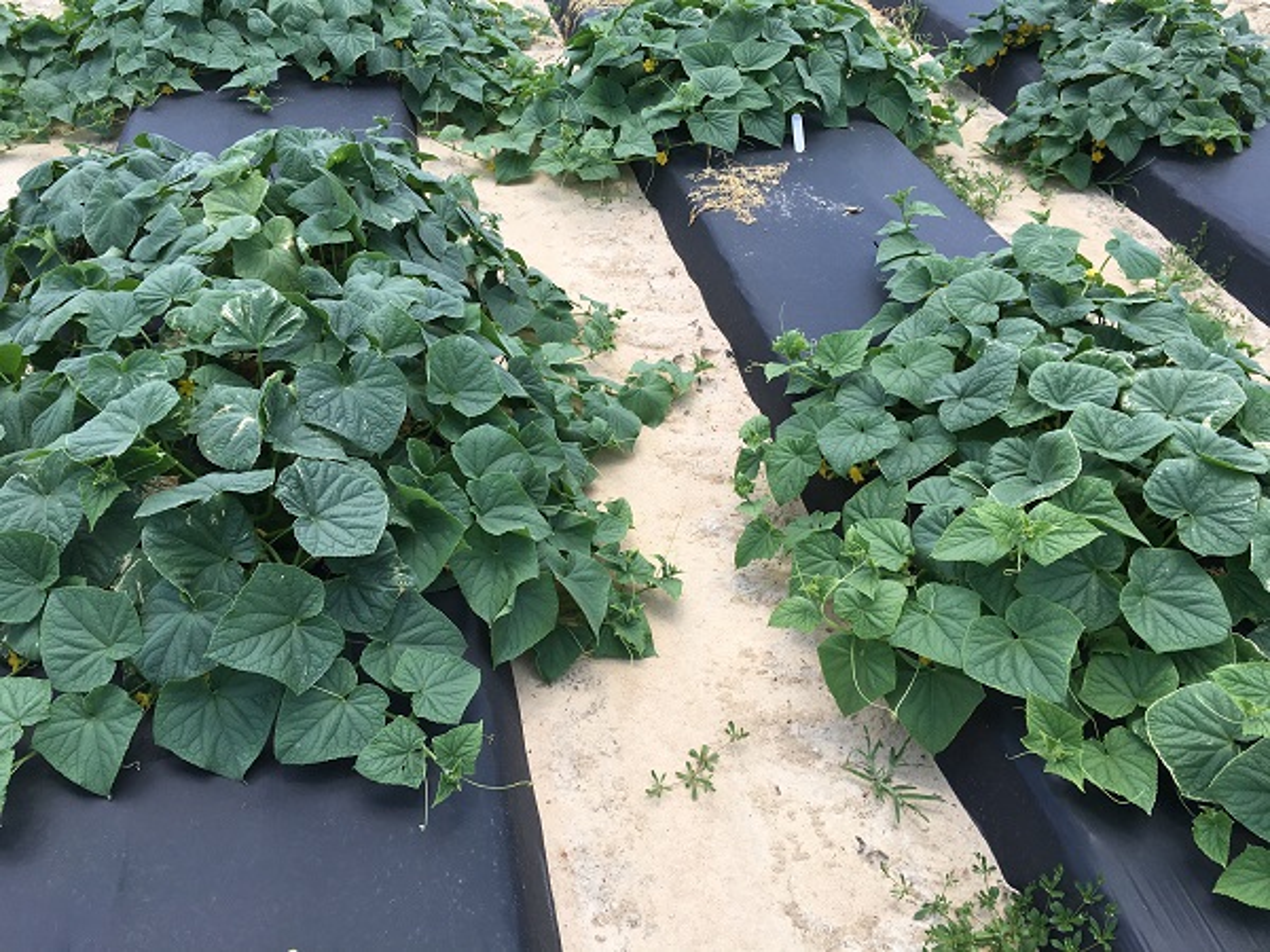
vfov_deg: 48.2
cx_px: 635
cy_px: 476
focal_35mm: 29
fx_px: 1064
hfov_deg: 61.7
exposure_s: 1/725
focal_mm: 4.15
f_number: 2.2
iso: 25
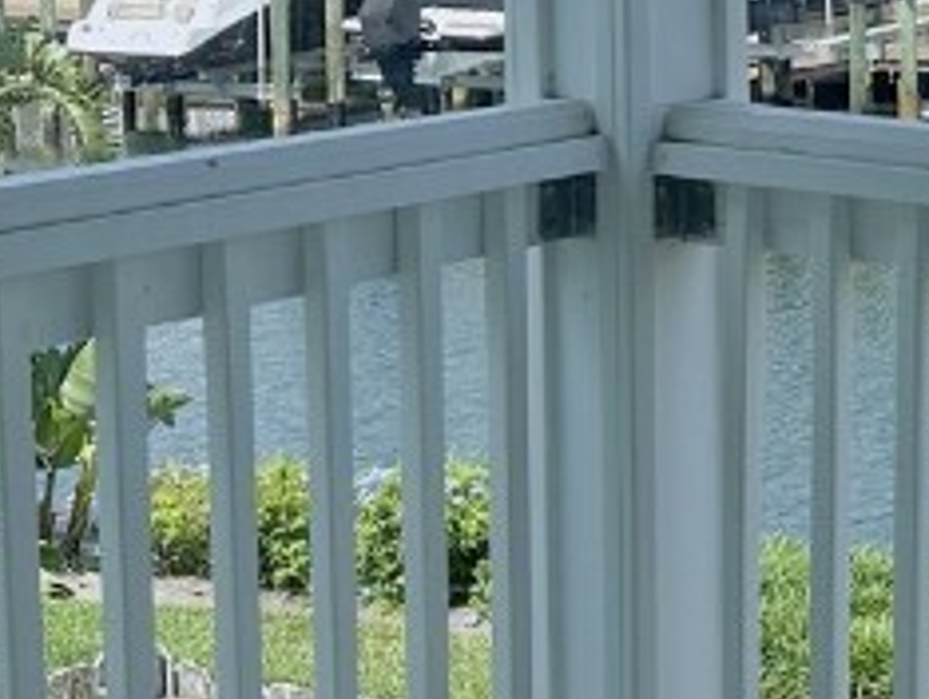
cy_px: 64
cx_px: 1497
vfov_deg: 14.0
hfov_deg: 16.6
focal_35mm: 105
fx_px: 2821
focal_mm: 6.86
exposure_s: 1/4184
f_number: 1.78
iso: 80
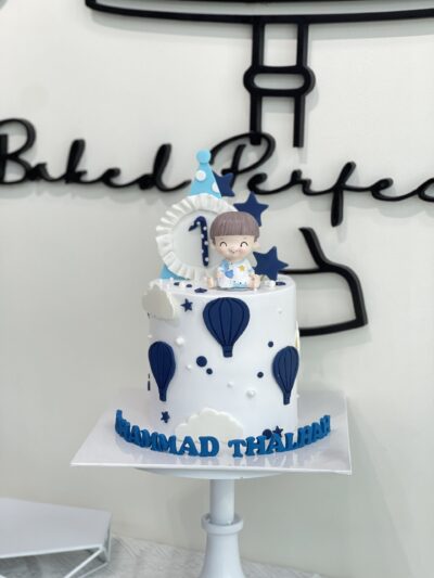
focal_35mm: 64
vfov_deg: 30.3
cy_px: 289
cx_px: 217
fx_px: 1069
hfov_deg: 22.9
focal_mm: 7.5
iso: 100
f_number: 2.2
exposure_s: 1/100
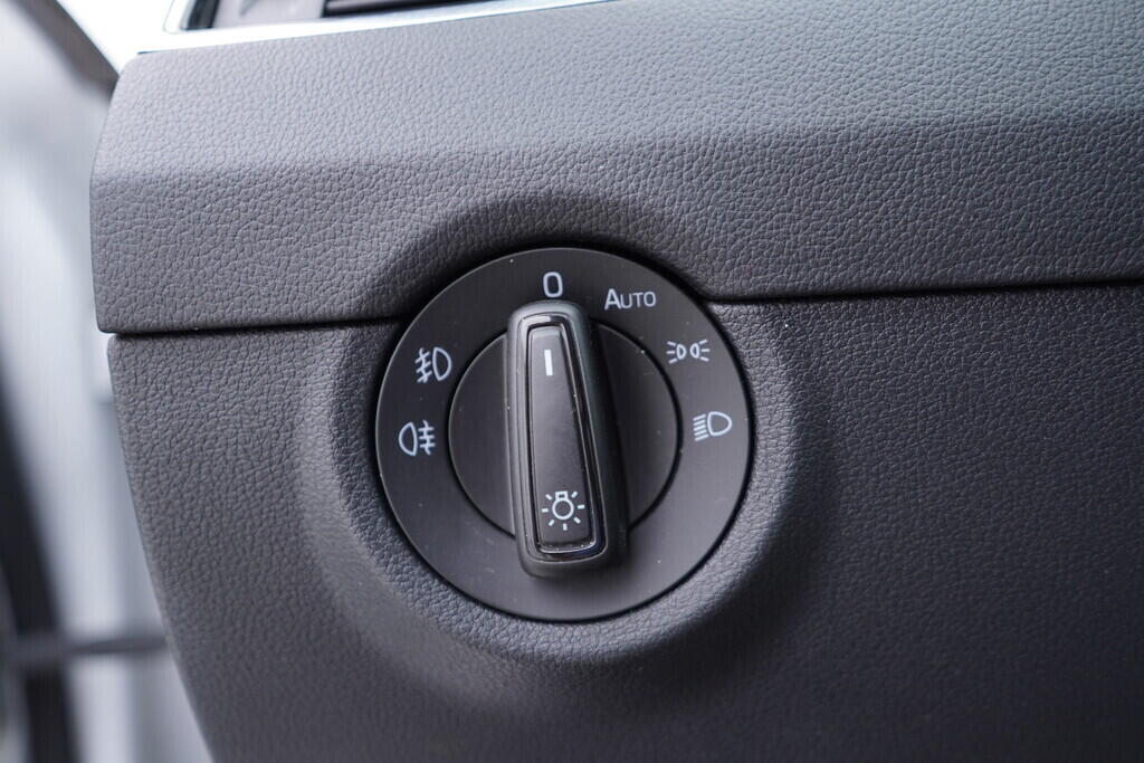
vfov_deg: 36.9
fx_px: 1144
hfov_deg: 53.1
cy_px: 382
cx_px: 572
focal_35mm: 36
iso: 250
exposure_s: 1/40
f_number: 2.8
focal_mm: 24
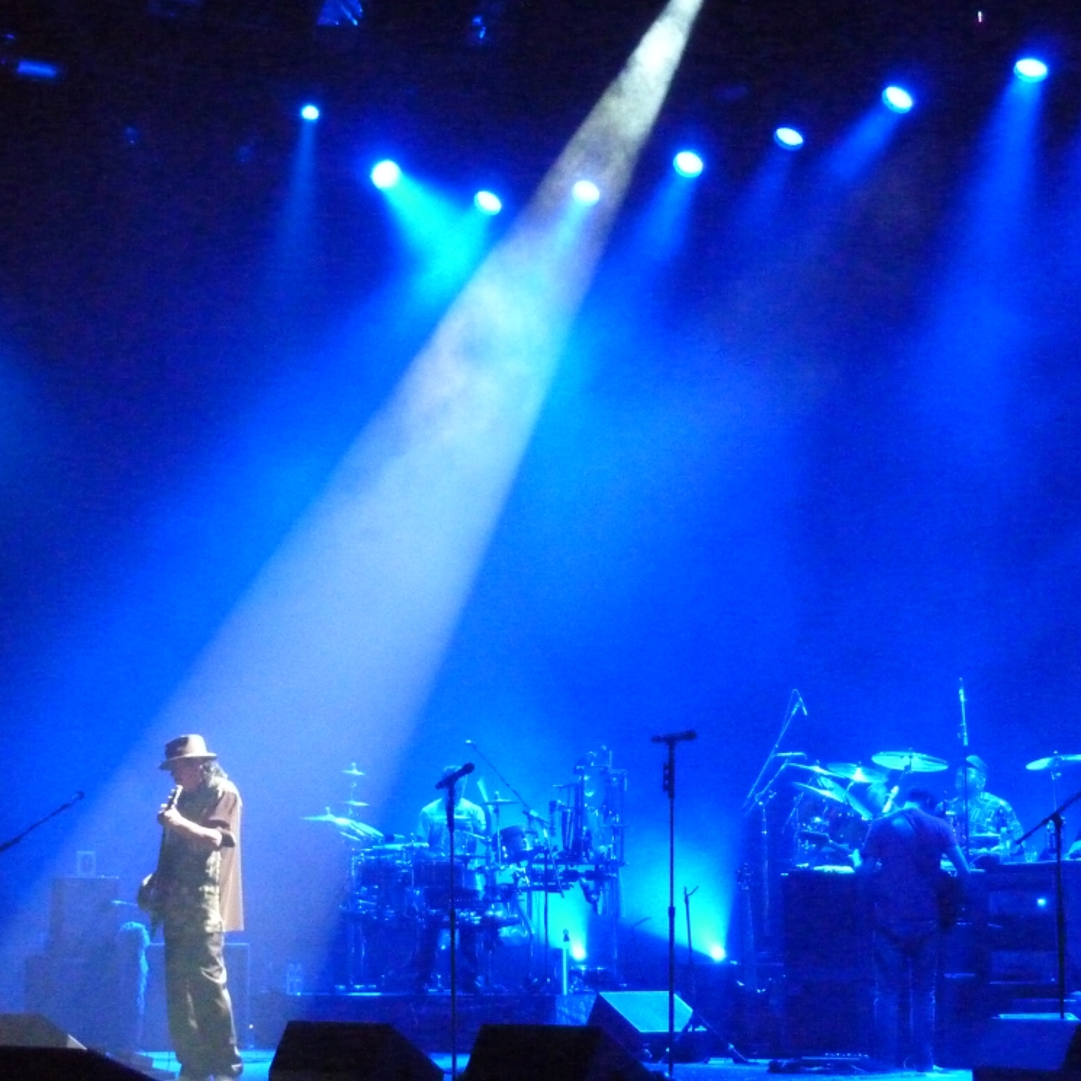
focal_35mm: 70
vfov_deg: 24.7
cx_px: 570
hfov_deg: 24.7
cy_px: 538
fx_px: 2473
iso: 1600
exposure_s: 1/30
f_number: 3.9
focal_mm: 9.7
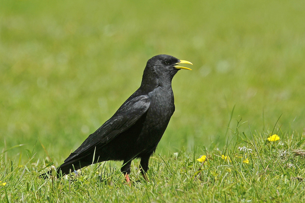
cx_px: 152
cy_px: 102
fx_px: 7616
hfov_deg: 2.3
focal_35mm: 900
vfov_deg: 1.5
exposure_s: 1/500
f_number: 8
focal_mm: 600
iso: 200
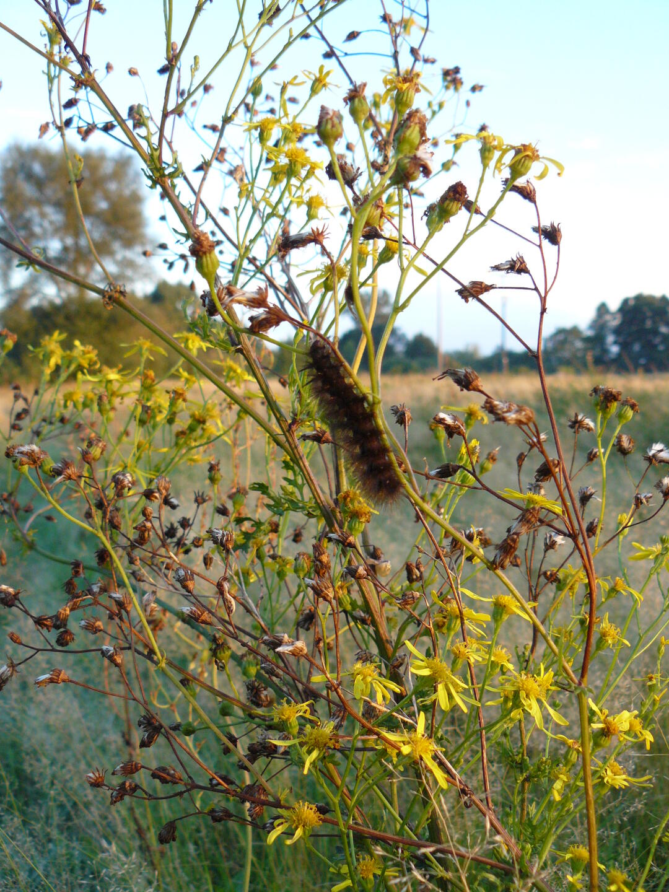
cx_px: 334
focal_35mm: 36
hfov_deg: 39.7
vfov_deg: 51.4
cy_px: 446
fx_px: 928
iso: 200
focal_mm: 6
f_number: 3.2
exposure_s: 1/100
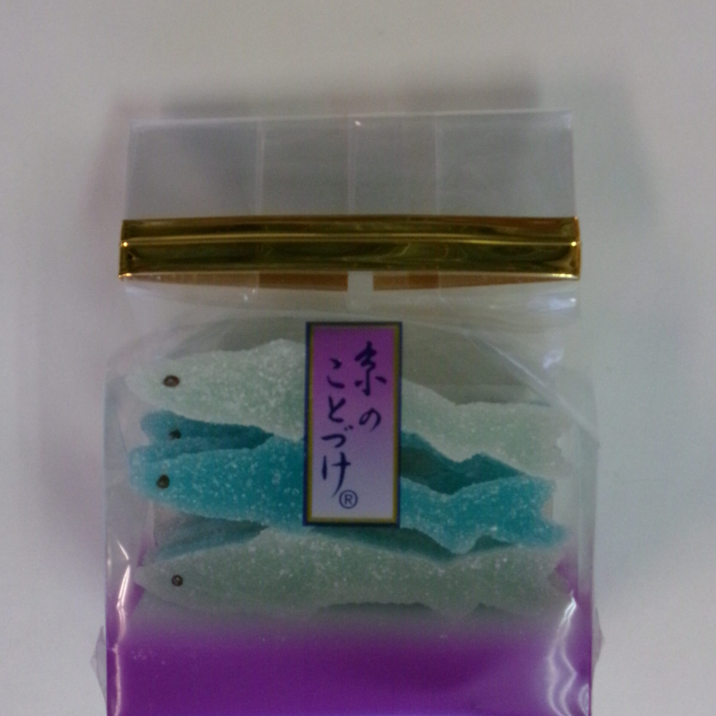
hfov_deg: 27.3
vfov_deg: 27.3
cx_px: 356
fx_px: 1474
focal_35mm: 63
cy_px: 399
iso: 800
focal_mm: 9.5
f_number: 4.9
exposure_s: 1/120
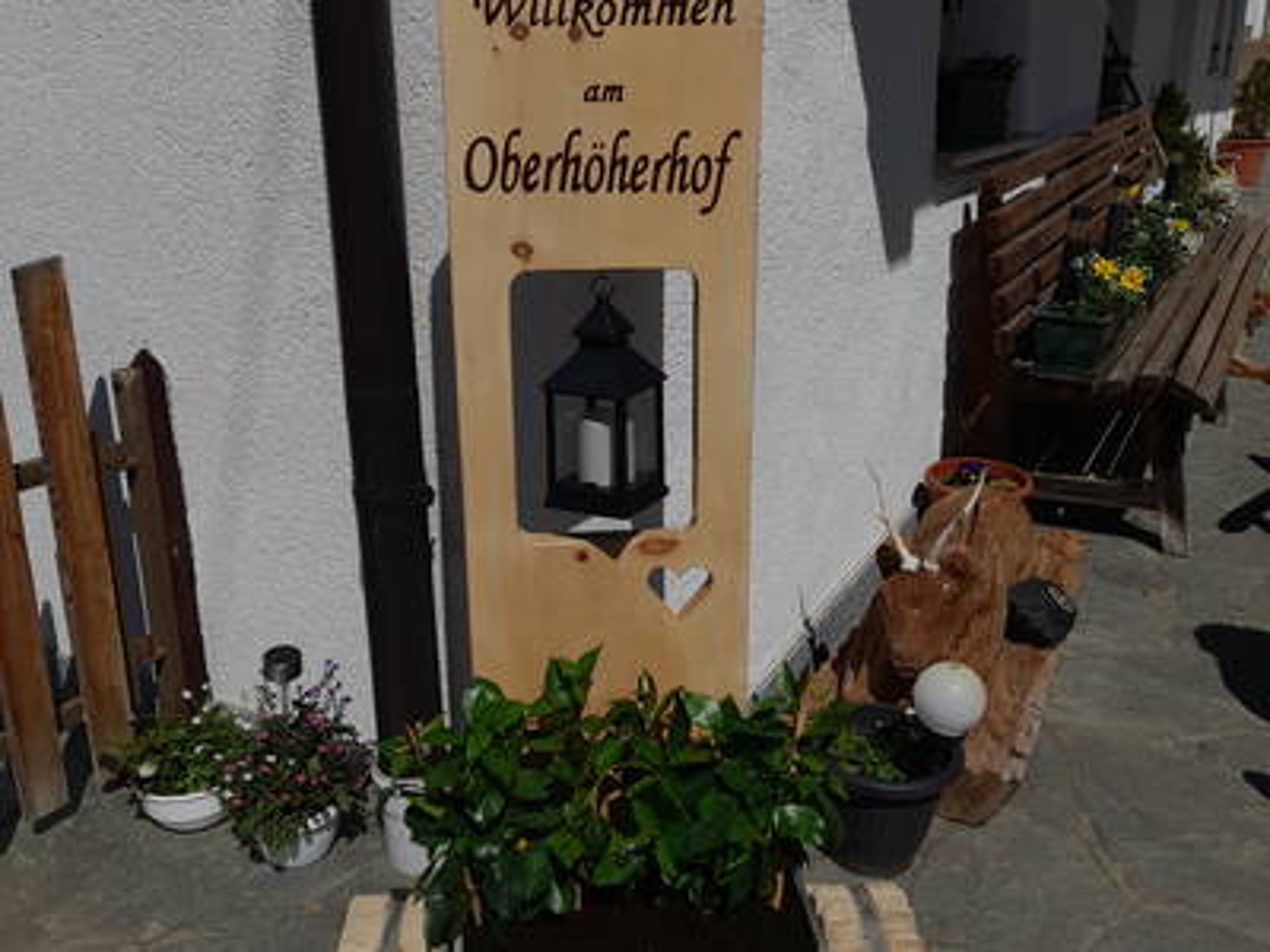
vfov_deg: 54.9
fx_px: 917
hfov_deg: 69.4
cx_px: 635
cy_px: 476
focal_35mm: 25
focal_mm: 4.6
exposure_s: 1/3460
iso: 20
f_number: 2
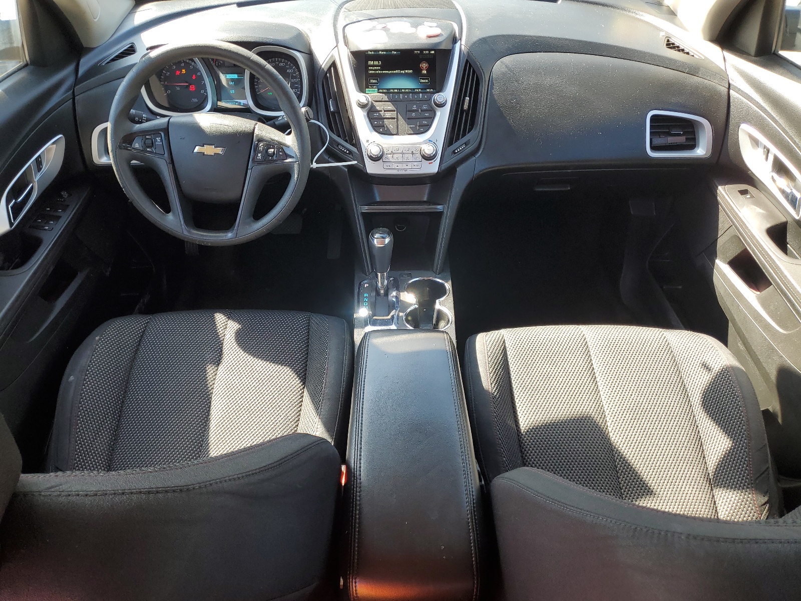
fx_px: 602
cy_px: 300
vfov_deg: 53.1
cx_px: 400
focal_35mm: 26
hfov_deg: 67.3
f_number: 1.5
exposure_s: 1/185
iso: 50
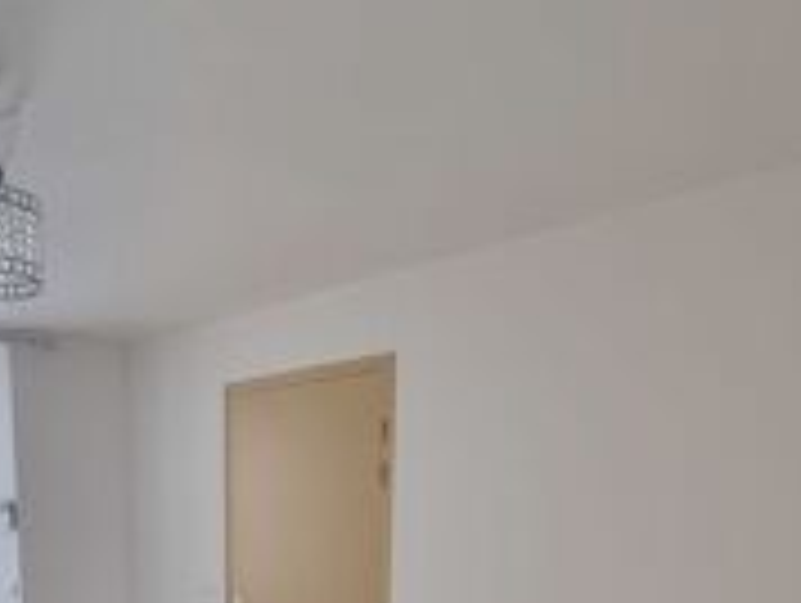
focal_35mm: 35
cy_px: 693
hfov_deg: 51.9
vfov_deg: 34.2
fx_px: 811
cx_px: 288
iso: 125
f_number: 2.2
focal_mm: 2.2
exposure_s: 1/50
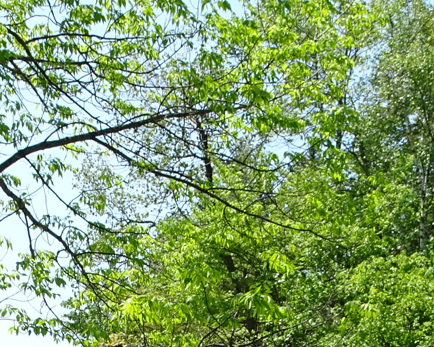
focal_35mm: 98
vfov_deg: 14.2
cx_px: 36
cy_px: 596
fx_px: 1259
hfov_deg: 19.2
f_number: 3.5
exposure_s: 1/500
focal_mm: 4.1
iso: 80
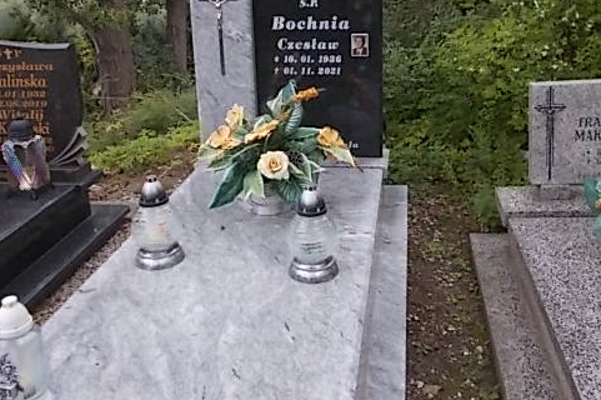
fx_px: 601
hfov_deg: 53.0
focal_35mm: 36
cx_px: 342
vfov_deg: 36.2
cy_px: 114
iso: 80
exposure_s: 1/160
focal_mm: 4.6
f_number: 3.2
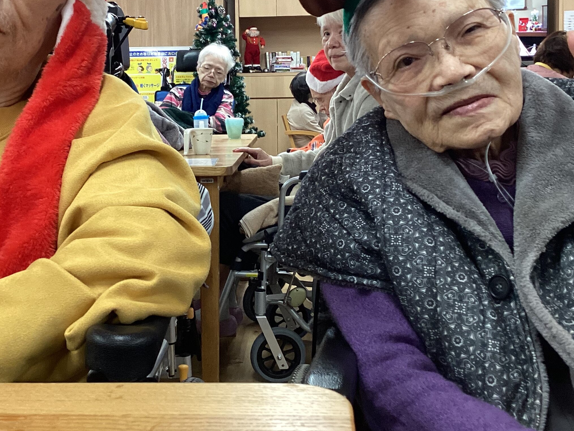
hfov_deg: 38.1
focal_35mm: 50
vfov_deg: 28.9
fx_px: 829
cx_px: 244
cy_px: 139
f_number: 2.4
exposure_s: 1/60
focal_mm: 3.3
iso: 200
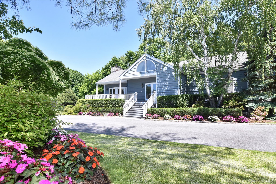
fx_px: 138
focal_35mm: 18
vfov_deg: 67.4
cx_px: 138
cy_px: 92
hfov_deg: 90.0
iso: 500
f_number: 14
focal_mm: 12
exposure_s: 1/250
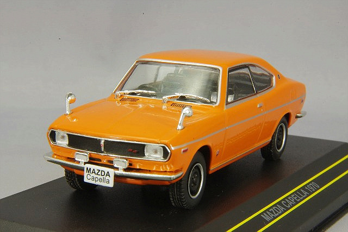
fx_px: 1083
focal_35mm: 112
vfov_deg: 12.2
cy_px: 116
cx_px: 174
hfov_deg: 18.3
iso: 400
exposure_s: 1
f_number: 32
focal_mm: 75
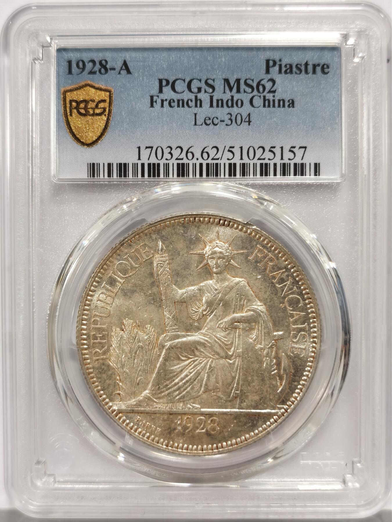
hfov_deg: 27.0
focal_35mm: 54
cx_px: 196
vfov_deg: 35.5
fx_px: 815
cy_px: 261
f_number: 16
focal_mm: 5.56
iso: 100
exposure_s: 1/100
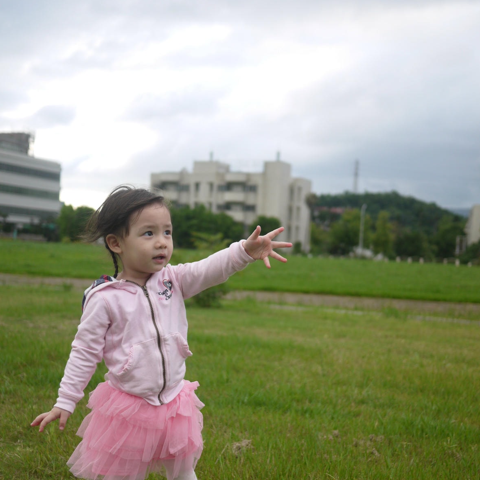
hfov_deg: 35.4
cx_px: 241
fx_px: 753
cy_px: 323
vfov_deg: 35.0
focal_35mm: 48
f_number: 1.8
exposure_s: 1/800
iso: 160
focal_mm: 20
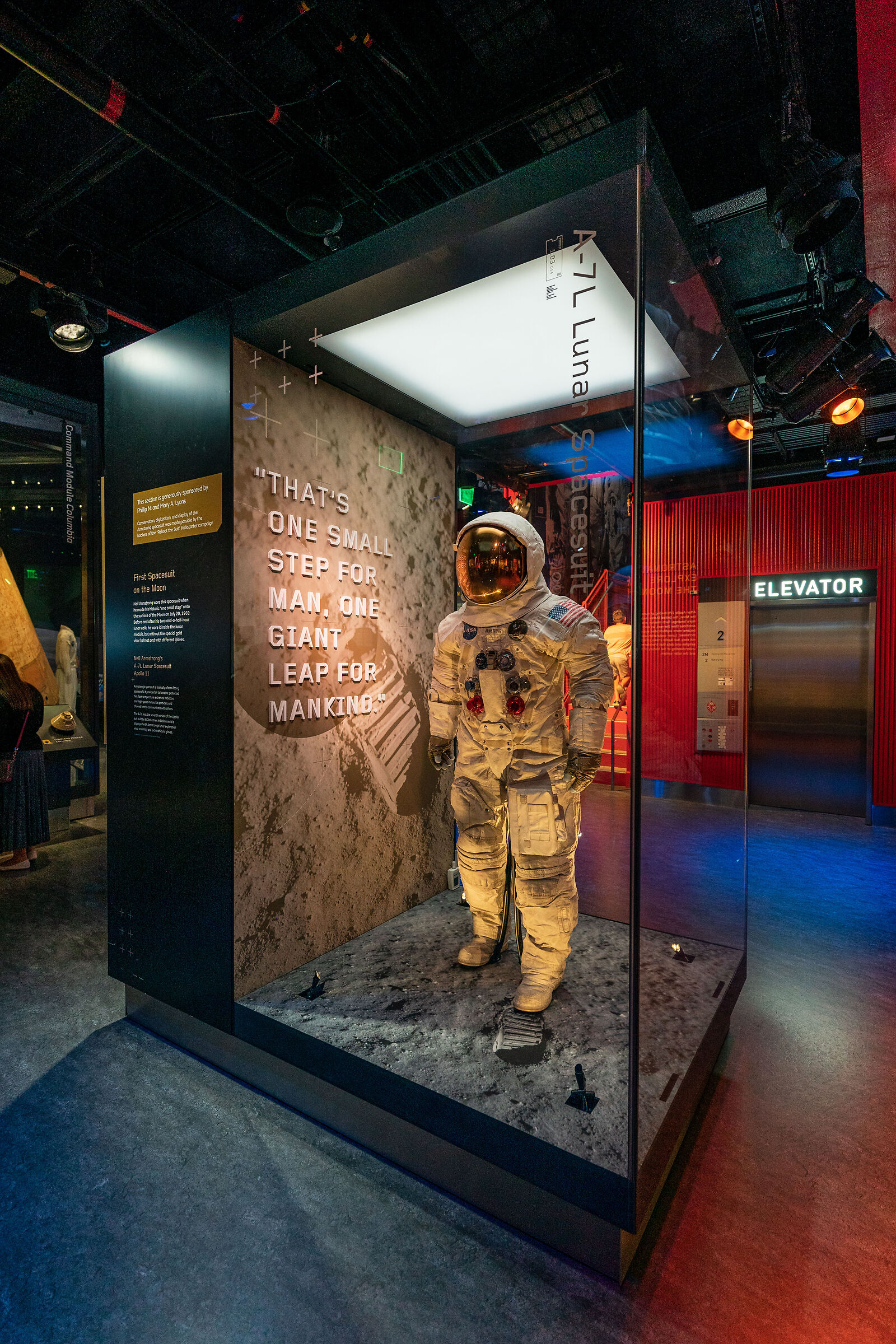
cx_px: 448
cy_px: 672
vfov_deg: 93.3
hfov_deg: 70.4
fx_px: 635
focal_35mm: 17
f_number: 2.8
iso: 1250
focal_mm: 17
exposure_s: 1/50
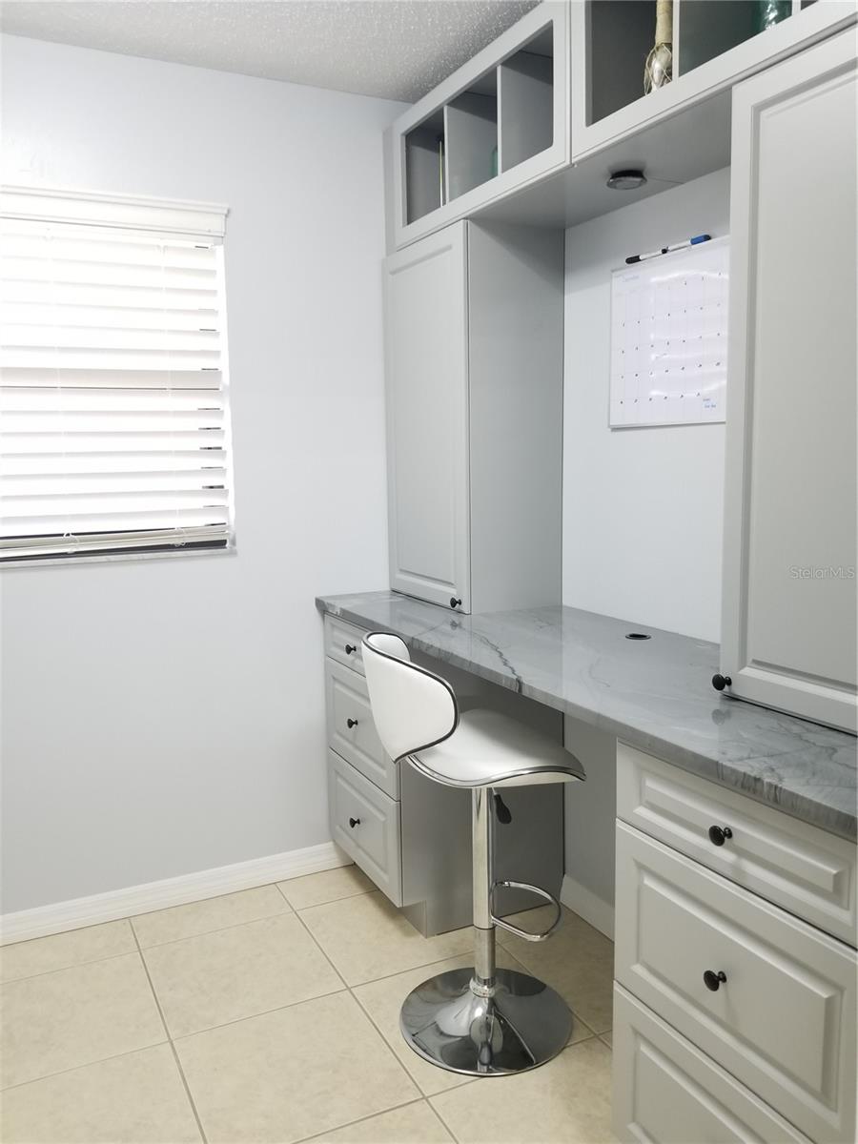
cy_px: 572
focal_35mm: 26
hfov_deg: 53.1
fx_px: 859
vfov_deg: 67.3
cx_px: 429
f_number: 1.7
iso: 200
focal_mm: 4.3
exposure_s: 1/30
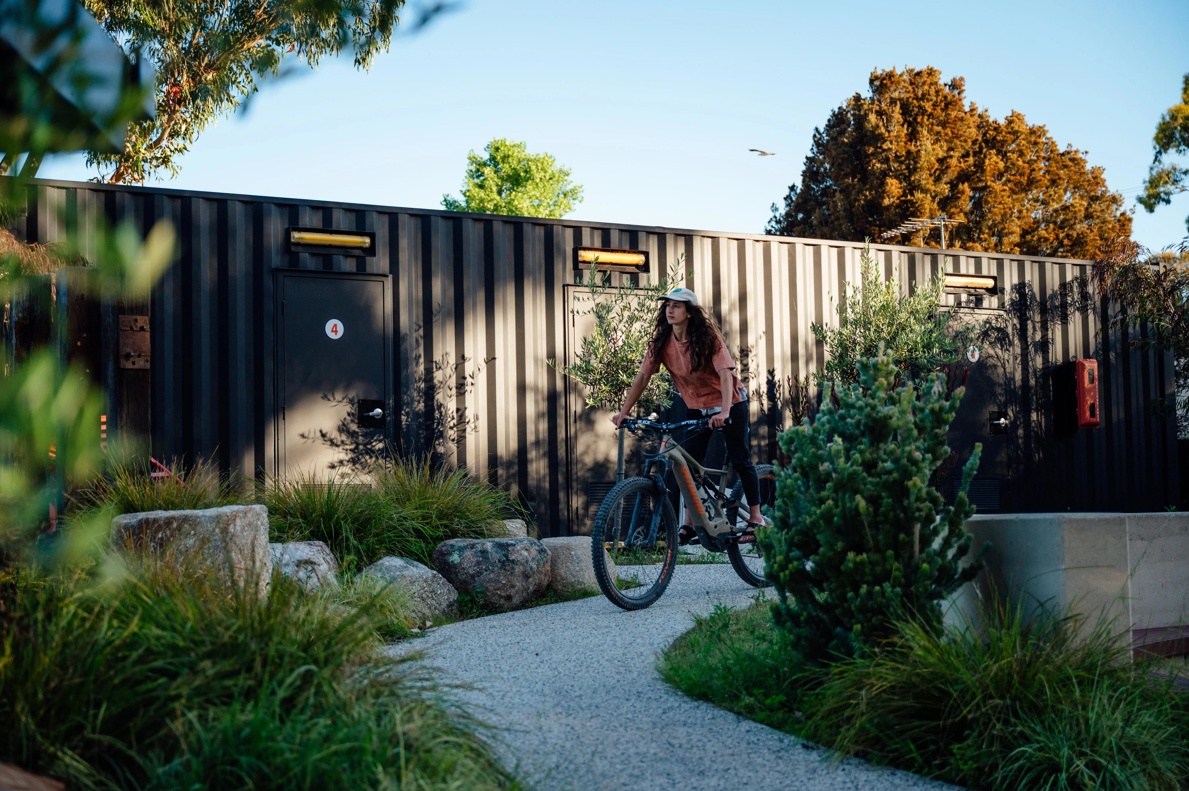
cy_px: 396
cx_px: 594
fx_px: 1749
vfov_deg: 25.5
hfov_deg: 37.5
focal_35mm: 53
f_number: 2.8
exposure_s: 1/2500
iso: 320
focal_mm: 53
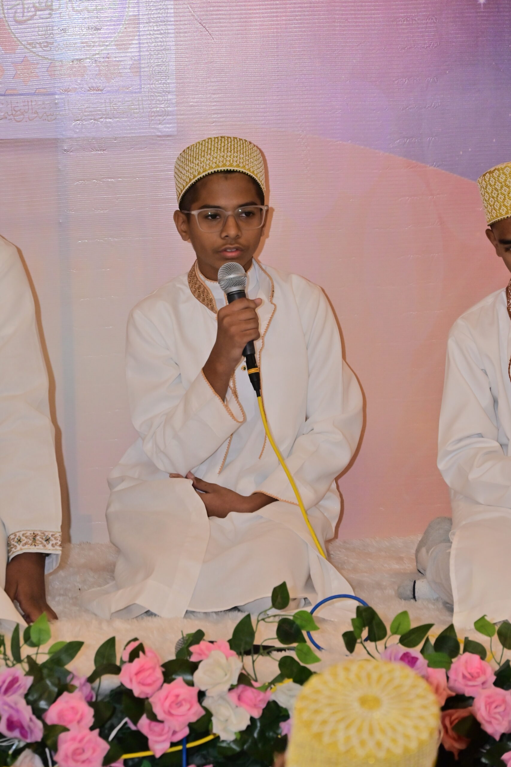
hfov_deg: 9.1
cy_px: 384
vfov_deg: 13.7
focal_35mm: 150
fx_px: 3193
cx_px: 256
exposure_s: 1/125
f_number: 8
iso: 1600
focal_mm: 150
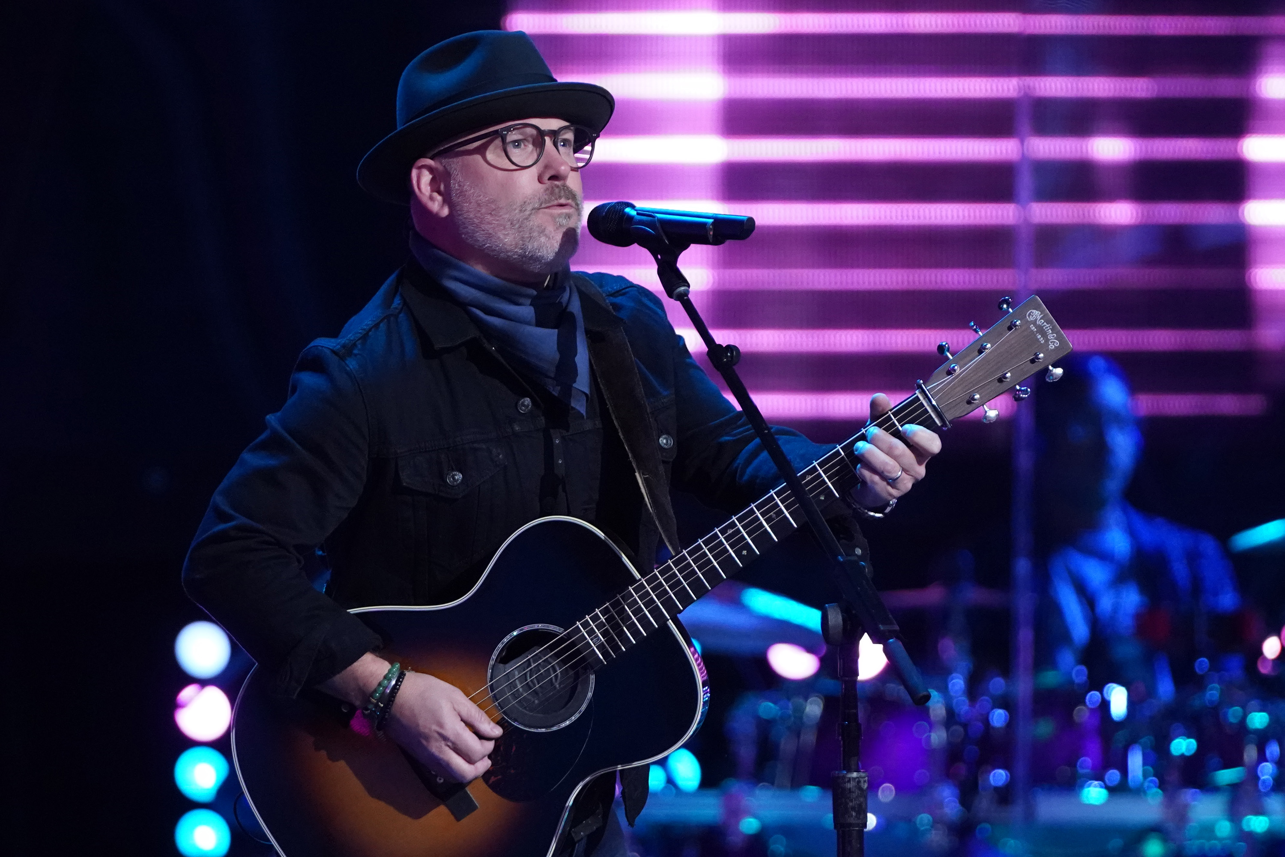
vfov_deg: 3.4
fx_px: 14277
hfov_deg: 5.2
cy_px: 428
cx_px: 642
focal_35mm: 400
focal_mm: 267
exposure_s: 1/200
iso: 6400
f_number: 4
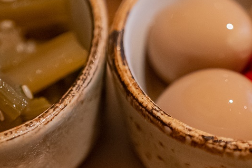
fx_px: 1268
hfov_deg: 11.3
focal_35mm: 181
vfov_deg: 7.6
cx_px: 242
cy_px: 42
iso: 2500
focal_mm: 50
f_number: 2.2
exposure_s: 1/100
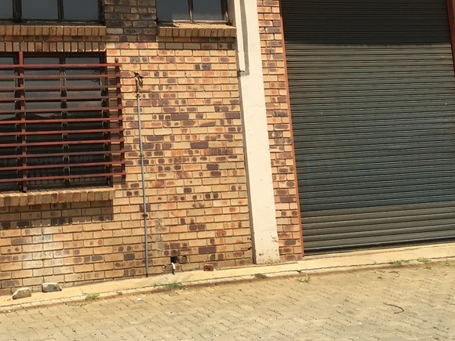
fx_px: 789
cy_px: 48
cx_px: 108
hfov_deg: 31.5
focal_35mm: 60
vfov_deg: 23.9
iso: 25
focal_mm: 4.15
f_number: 2.2
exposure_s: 1/1637
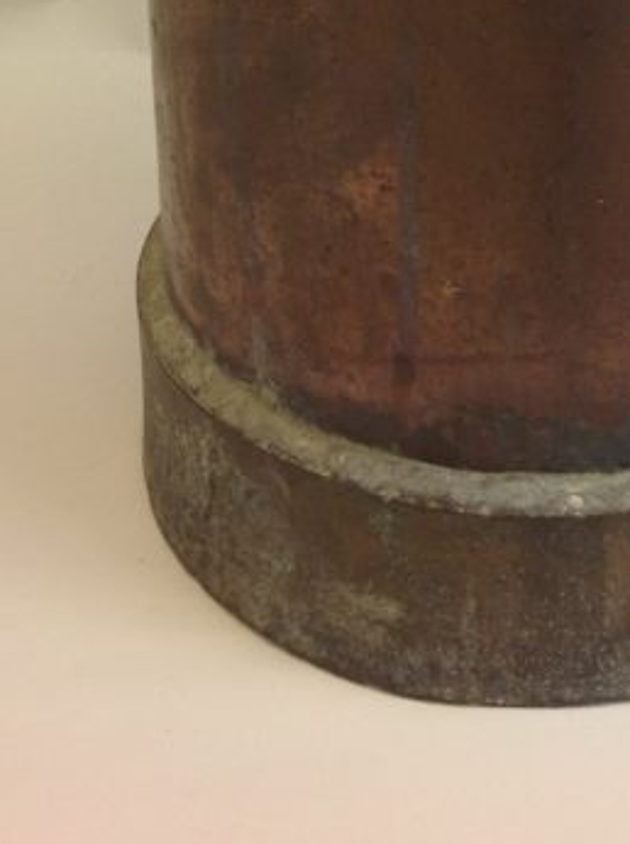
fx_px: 2533
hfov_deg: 13.9
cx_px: 662
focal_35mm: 104
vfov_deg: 17.2
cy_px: -398
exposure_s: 1/100
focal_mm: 4.28
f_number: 2.4
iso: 64
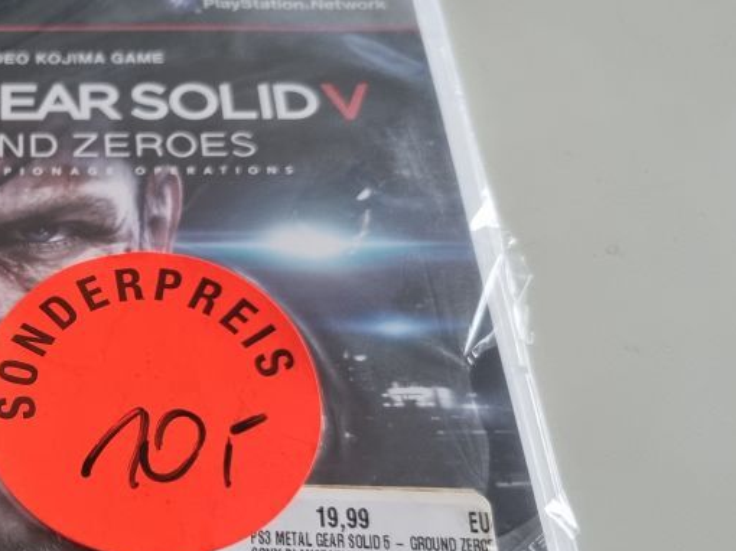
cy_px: 414
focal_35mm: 51
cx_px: 45
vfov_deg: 28.1
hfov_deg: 34.9
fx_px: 1084
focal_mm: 5.4
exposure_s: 1/50
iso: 400
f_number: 1.8
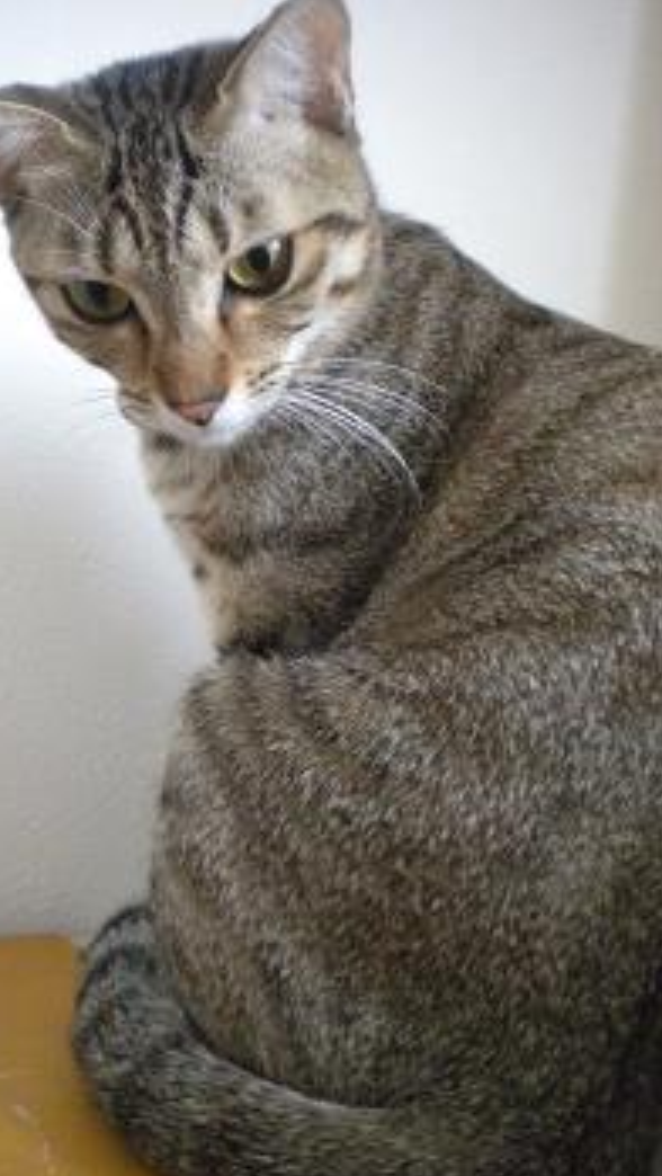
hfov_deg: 29.7
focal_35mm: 40
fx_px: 1247
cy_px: 613
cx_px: 317
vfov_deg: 50.5
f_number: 3.1
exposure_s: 1/36.4
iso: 800
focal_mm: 6.3
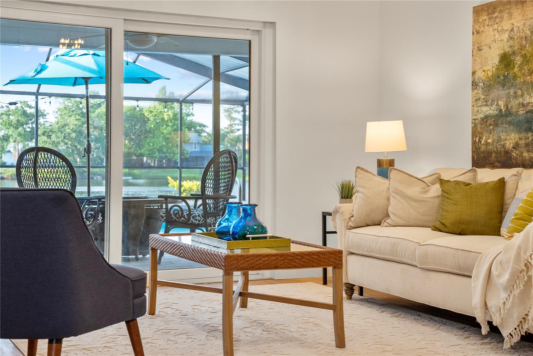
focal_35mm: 55
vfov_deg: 24.6
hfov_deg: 36.2
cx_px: 266
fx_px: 815
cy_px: 178
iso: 400
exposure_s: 1/6
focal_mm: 55
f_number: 8
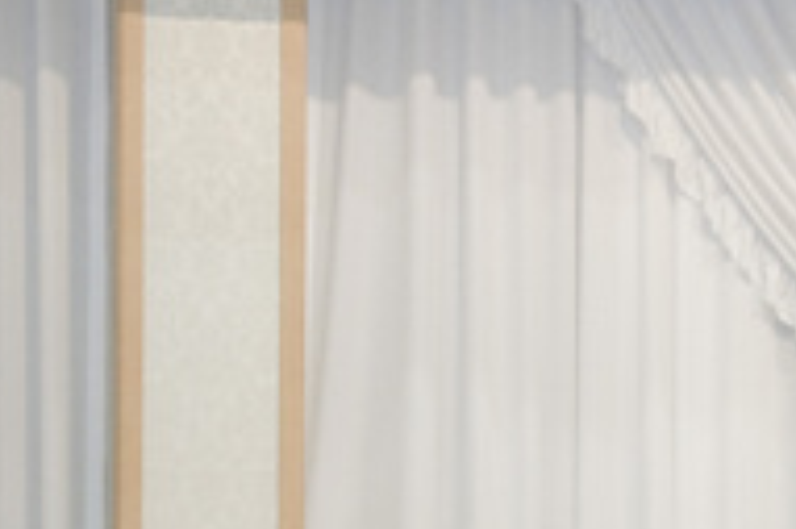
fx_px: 4860
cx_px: 1167
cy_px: 531
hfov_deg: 9.1
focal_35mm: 220
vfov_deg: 6.2
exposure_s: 1/160
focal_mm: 40
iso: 640
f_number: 2.8
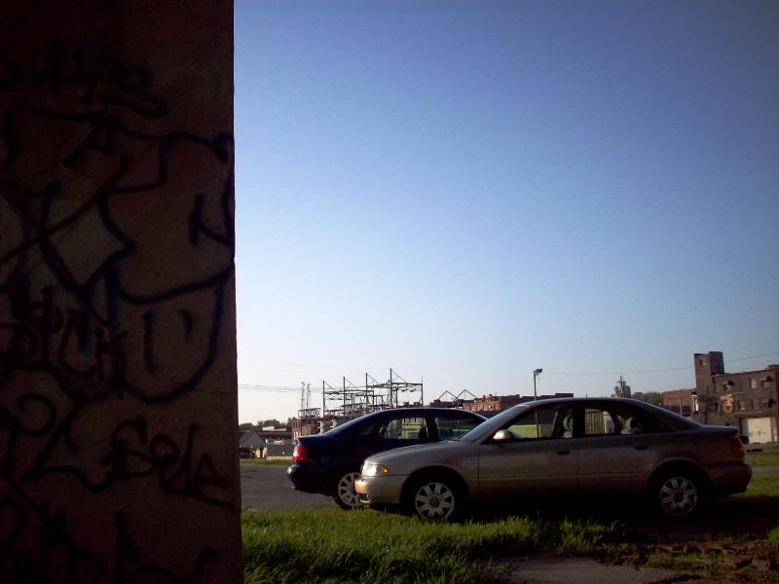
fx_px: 833
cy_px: 292
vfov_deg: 38.7
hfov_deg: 50.1
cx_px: 390
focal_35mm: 37
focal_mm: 6.2
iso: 80
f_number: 5.6
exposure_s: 1/337
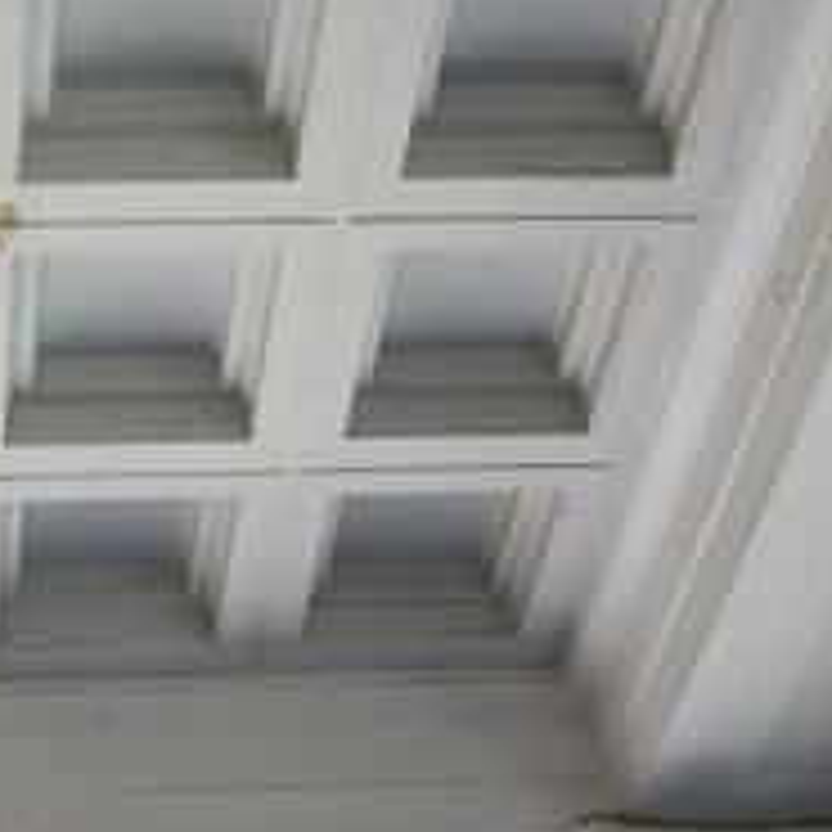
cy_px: 72
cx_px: -58
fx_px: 2311
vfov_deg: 20.0
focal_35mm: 85
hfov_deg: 19.6
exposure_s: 1/201
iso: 64
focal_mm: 6.2
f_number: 2.8
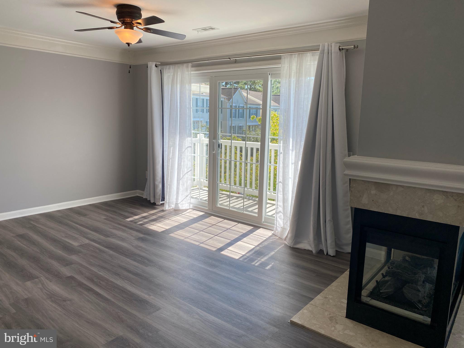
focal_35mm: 26
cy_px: 174
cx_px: 232
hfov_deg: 67.3
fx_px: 349
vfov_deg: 53.1
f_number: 1.8
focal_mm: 4.25
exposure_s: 1/497
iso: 32
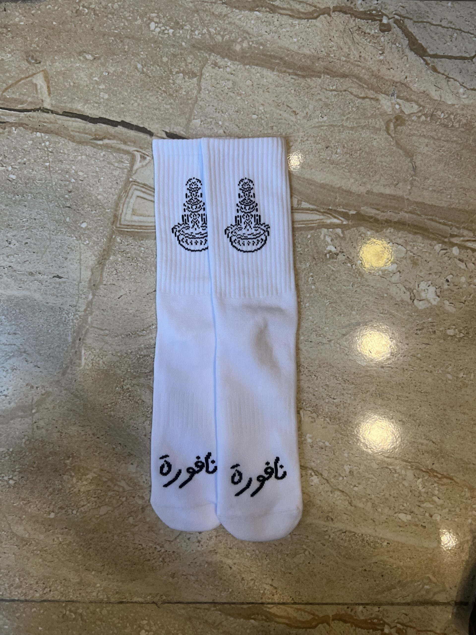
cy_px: 318
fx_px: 477
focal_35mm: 26
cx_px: 238
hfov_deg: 53.1
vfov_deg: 67.3
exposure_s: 1/100
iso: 80
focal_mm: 5.7
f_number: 1.5
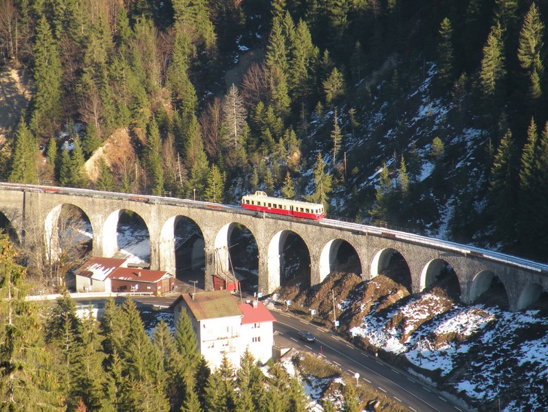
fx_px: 2980
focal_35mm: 188
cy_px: 206
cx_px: 274
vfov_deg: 7.9
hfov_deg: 10.5
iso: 64
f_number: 5
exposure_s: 1/147
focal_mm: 33.3
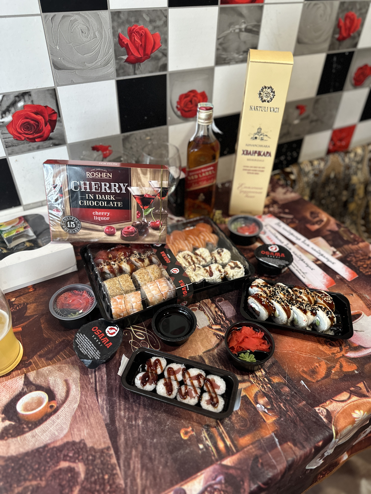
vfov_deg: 71.6
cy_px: 247
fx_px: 343
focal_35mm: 24
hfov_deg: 56.8
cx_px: 186
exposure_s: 1/50
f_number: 1.78
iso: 500
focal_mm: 6.86
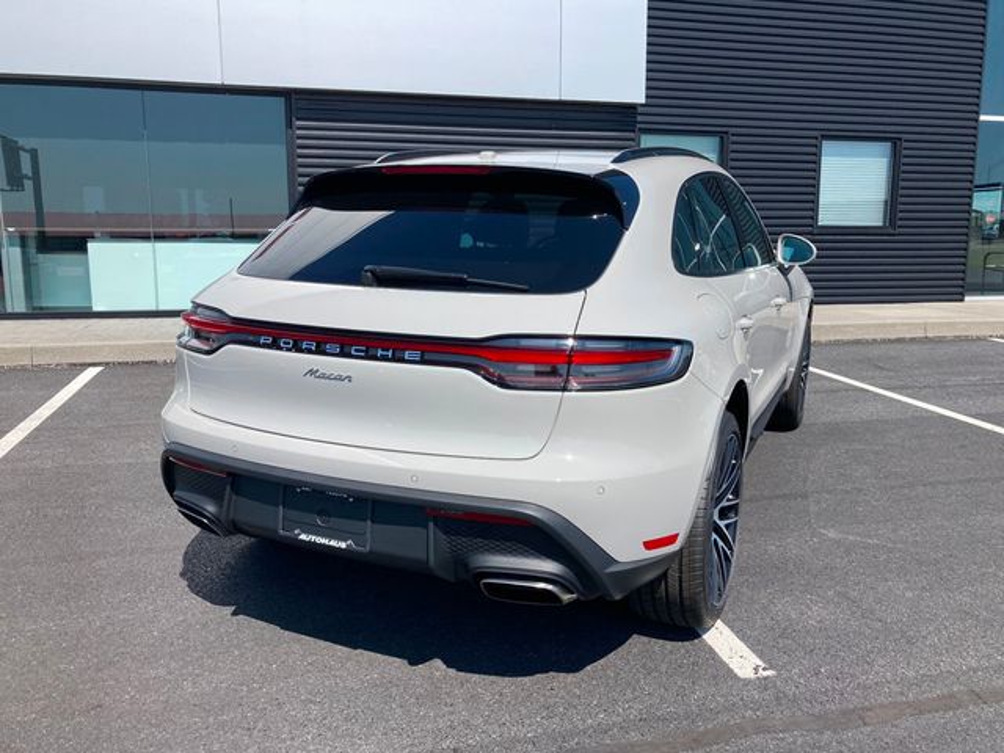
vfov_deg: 49.7
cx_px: 502
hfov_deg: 63.4
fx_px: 812
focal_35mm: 28
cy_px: 376
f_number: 1.8
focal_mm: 3.99
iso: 20
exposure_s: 1/2183
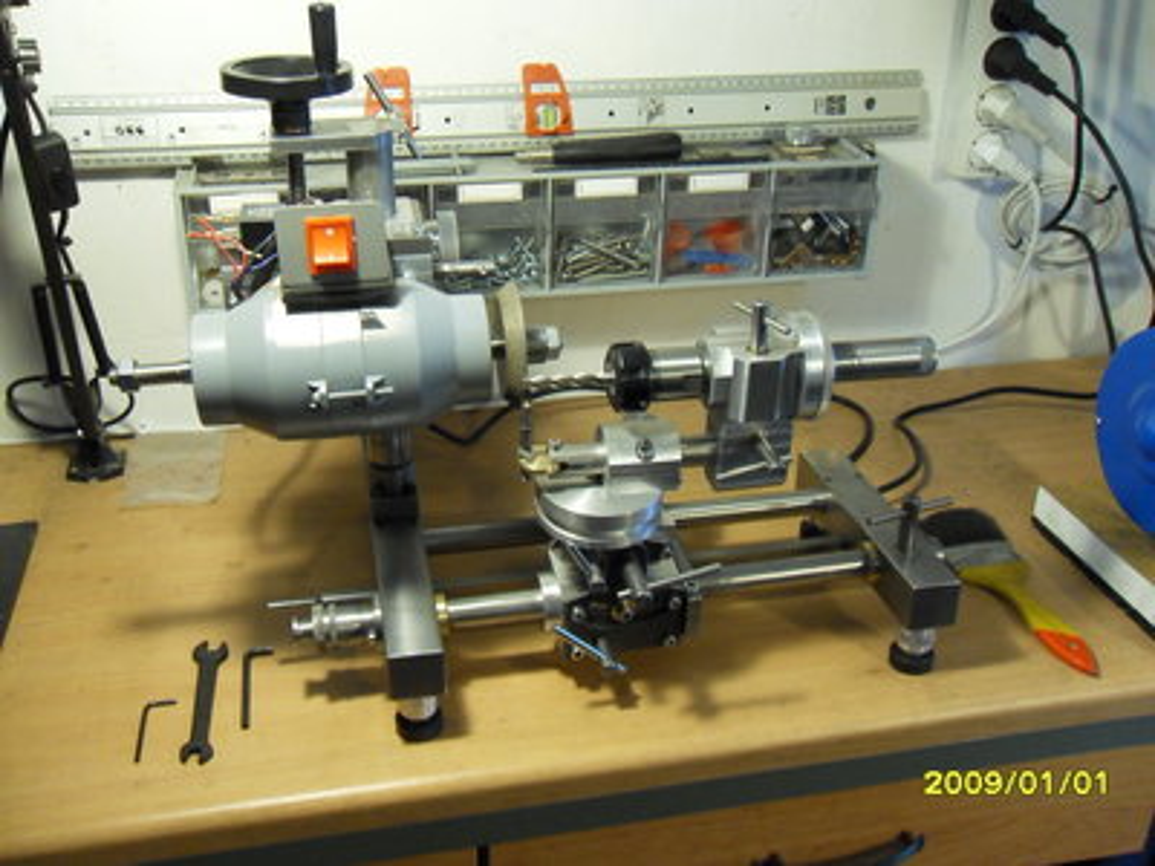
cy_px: 433
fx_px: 1168
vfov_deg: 40.7
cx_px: 578
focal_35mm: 35
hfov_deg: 52.6
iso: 400
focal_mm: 6.3
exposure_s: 1/15
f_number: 3.5
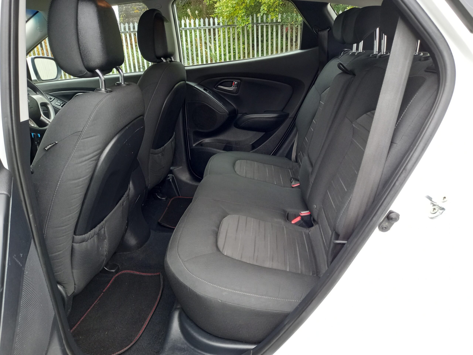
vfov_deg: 54.9
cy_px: 178
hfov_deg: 69.4
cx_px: 236
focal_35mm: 25
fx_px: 342
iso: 160
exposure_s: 1/30
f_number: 2
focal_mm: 4.6
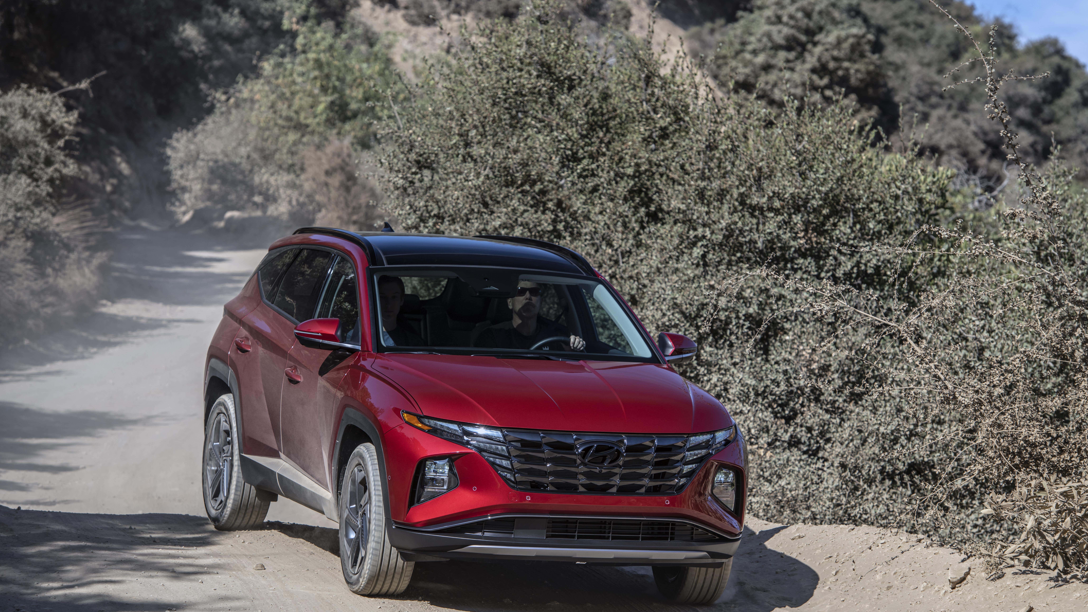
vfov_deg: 8.5
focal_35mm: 142
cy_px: 348
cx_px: 546
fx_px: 4097
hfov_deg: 15.1
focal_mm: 135
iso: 100
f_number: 5.6
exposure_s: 1/250
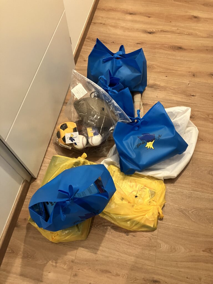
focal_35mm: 28
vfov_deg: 63.4
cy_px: 142
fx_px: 230
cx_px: 106
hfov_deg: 49.7
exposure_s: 1/34
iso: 400
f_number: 1.8
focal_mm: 3.99
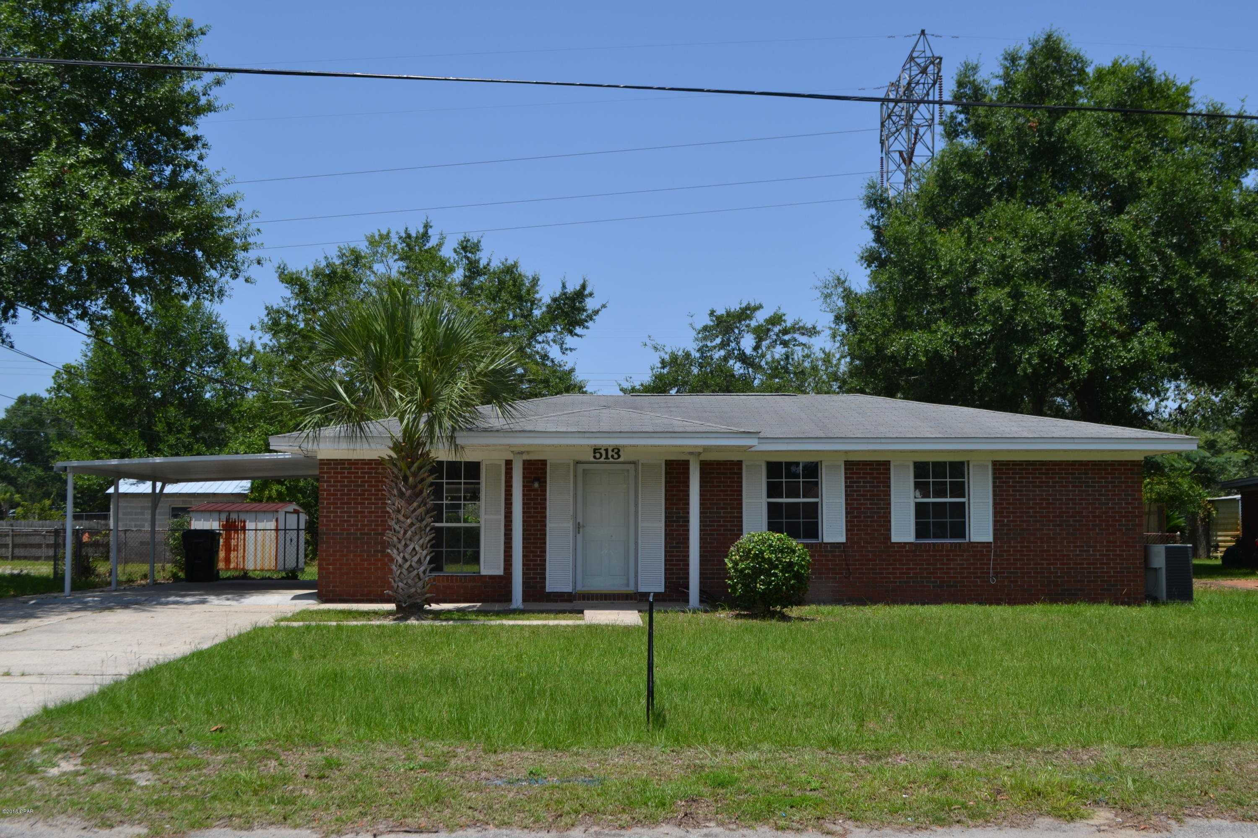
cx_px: 629
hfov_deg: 53.1
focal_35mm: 36
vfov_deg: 36.9
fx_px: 1258
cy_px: 419
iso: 100
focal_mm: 24
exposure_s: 1/250
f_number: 8
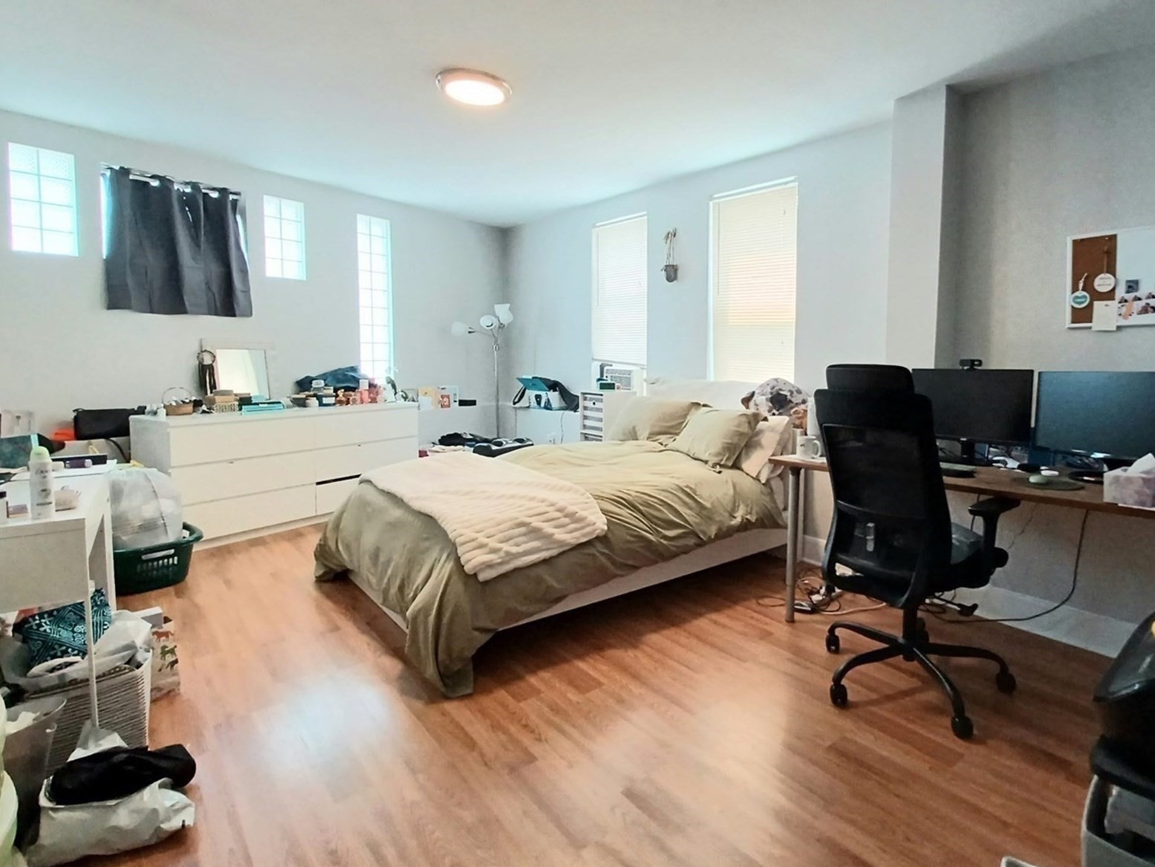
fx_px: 434
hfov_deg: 106.2
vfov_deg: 89.9
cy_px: 434
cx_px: 578
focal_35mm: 13
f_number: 2.2
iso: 160
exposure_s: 1/59.2
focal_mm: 1.42
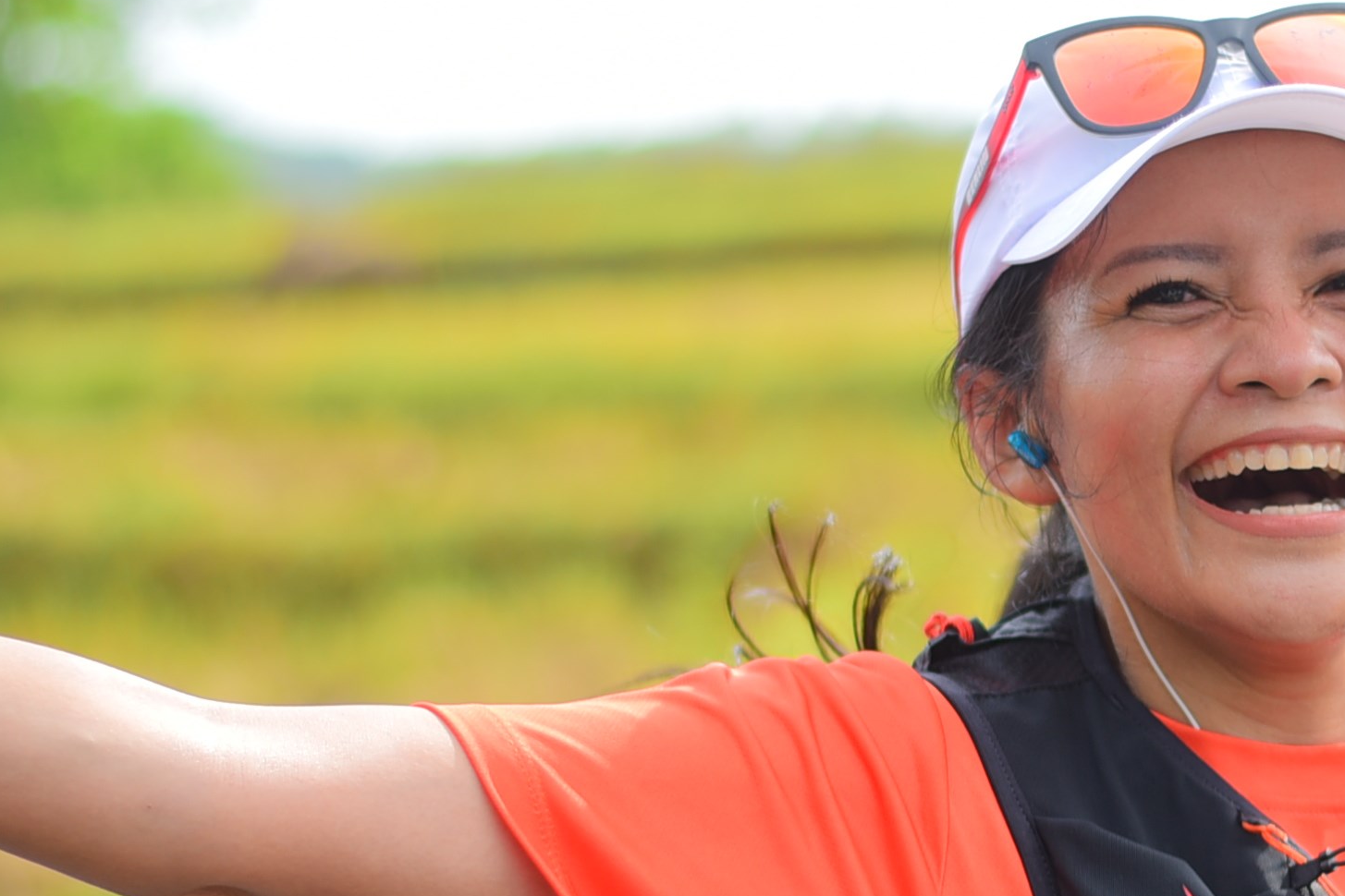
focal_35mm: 155
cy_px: 740
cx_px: 1281
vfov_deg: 8.8
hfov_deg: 13.1
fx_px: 5791
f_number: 1.8
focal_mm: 50
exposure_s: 1/1250
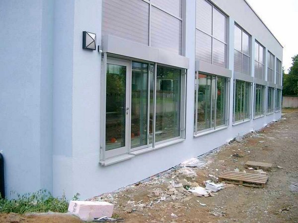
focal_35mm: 37
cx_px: 149
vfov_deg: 38.7
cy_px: 112
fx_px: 319
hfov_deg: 50.1
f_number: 2.6
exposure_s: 1/800
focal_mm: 7.6
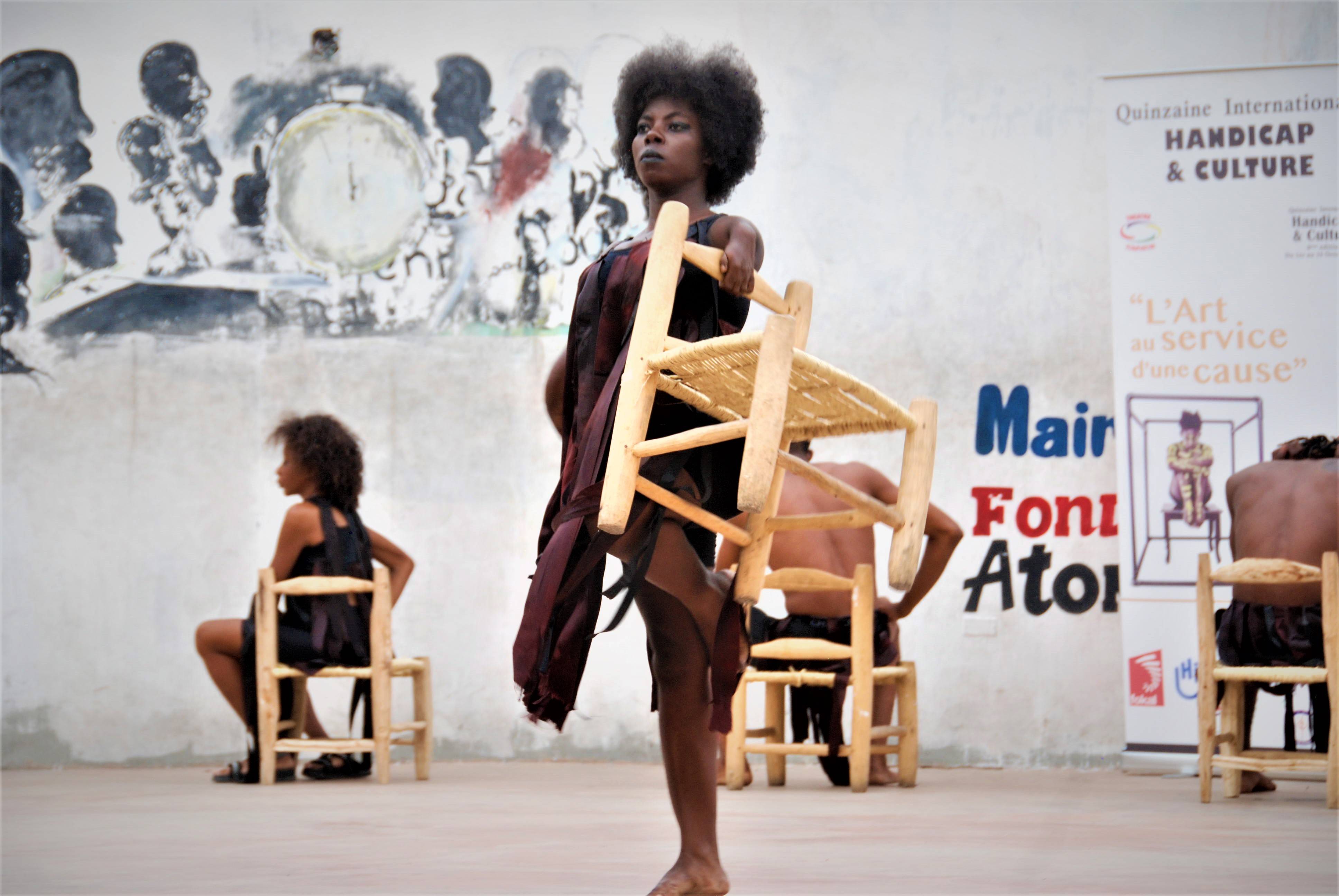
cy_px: 448
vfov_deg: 11.5
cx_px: 670
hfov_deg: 17.0
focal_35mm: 120
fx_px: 4469
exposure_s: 1/60
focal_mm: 80
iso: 320
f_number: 5.6
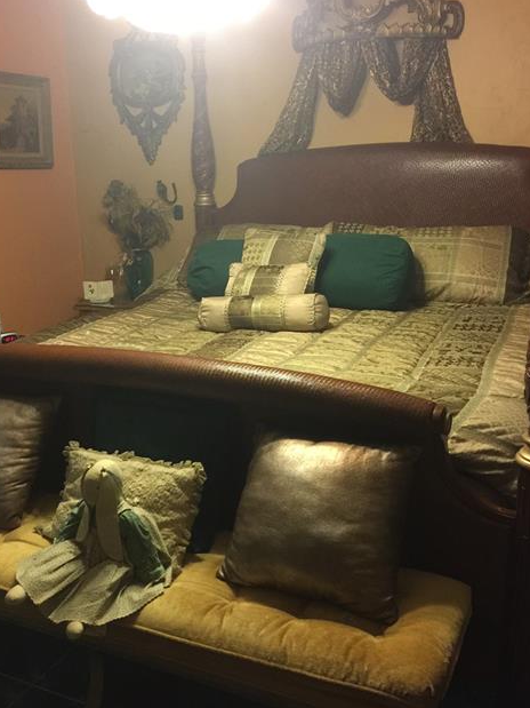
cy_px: 380
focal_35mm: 36
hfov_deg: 39.5
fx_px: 735
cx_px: 224
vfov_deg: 51.3
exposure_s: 1/15
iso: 160
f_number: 2.2
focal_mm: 4.15
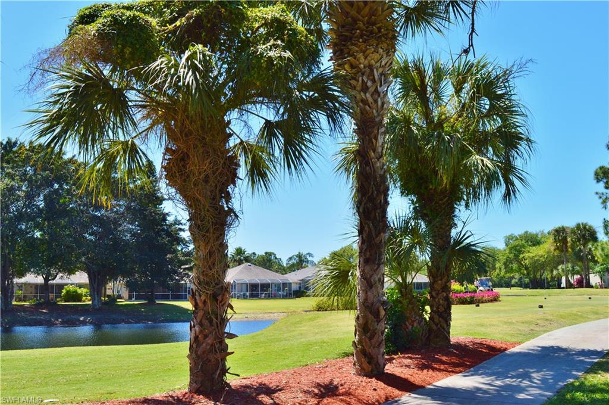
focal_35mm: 36
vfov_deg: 36.8
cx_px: 304
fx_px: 608
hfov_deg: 53.2
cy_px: 202
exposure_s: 1/500
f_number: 11
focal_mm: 24
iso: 400
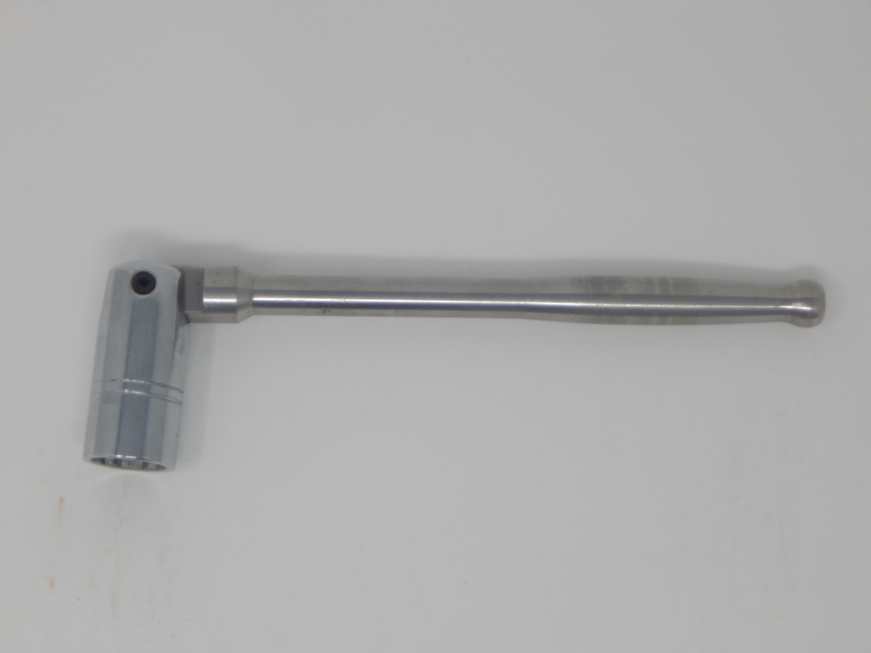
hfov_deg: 26.0
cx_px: 436
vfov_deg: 19.6
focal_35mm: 75
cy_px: 326
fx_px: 1887
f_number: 4.2
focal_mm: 13.5
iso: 125
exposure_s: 1/125
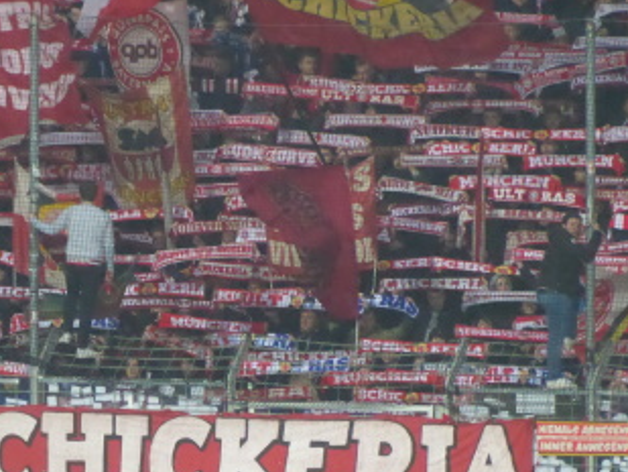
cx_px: 189
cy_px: 236
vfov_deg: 1.7
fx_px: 15862
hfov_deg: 2.3
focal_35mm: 874
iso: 1600
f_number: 6.1
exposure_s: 1/125
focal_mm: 107.5
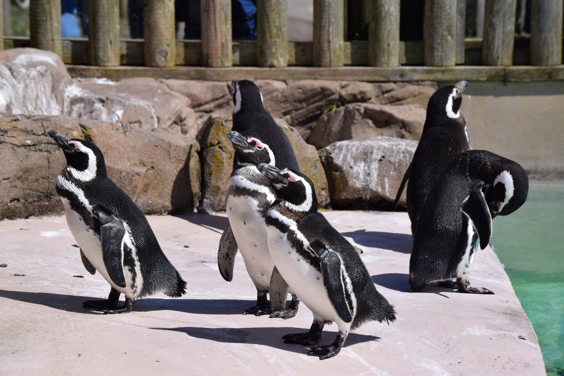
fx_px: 3055
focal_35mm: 195
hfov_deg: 10.5
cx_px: 282
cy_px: 188
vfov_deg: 7.0
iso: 400
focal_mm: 130
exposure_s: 1/2000
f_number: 8
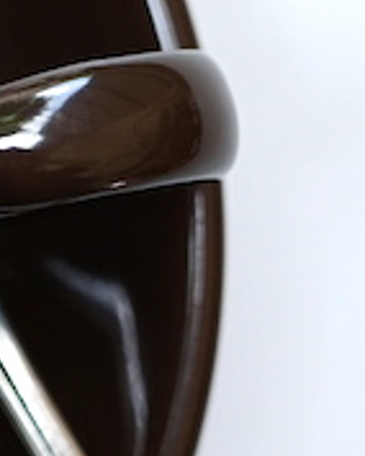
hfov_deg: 4.7
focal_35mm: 318
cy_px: 98
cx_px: -599
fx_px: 4287
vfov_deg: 6.1
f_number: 3.5
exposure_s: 1/400
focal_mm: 50
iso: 500
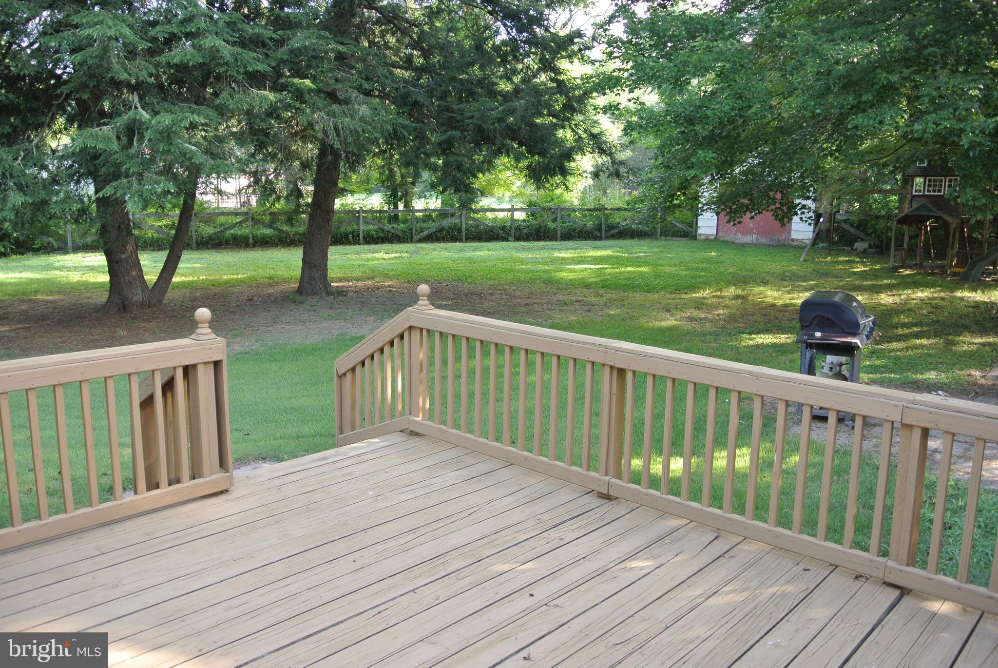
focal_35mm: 29
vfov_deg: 45.1
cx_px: 499
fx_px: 805
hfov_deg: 63.6
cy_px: 334
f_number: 3.5
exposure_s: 1/60
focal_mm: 11
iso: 140
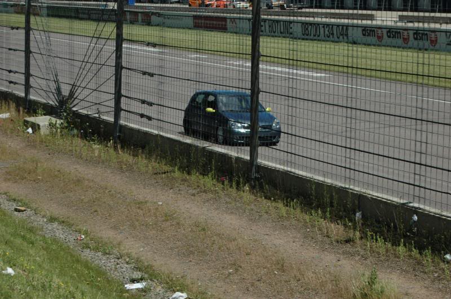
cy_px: 150
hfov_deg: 17.1
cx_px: 226
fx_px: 1501
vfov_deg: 11.4
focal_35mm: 120
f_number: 13
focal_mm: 80
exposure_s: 1/640
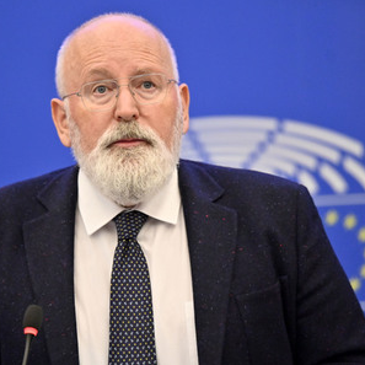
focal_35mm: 258
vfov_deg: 6.8
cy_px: 183
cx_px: 142
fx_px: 3078
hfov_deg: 6.8
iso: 5000
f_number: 2.8
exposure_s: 1/1000
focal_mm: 200
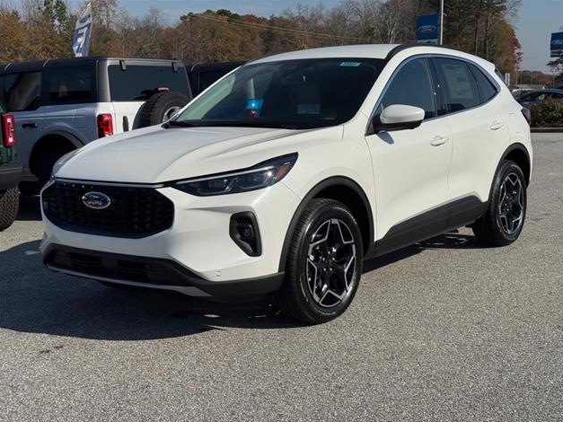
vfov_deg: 29.7
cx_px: 286
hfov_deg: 38.9
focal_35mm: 49
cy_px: 210
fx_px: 797
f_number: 1.78
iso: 80
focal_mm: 6.76
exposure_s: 1/12500
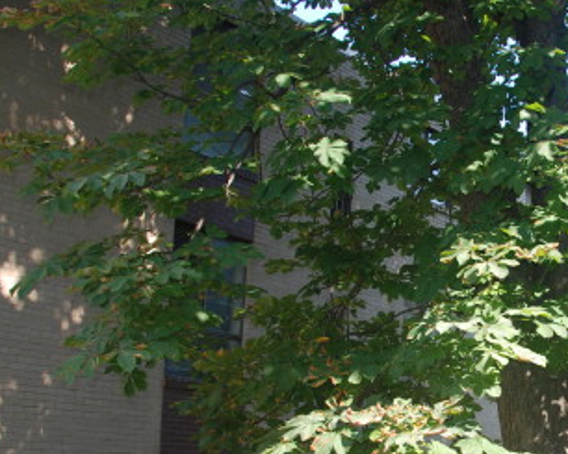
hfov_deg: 33.4
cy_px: 339
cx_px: 518
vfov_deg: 28.2
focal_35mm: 53
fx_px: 891
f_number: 3.5
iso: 100
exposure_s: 1/160
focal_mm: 18
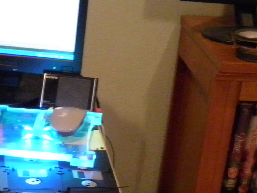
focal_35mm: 106
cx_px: -159
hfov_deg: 16.4
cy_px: 190
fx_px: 787
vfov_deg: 13.8
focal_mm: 5.5
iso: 400
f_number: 3
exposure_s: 1/15
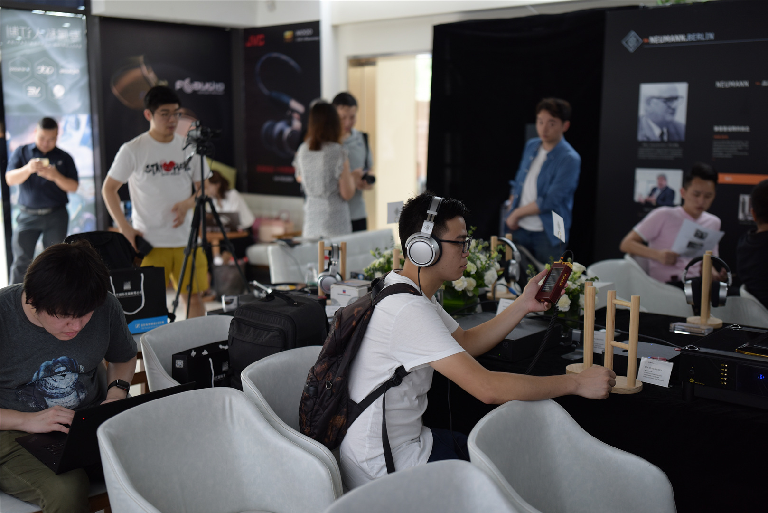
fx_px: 854
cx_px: 384
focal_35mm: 40
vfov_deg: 33.4
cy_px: 256
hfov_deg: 48.4
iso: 400
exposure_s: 1/160
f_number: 1.6
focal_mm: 40
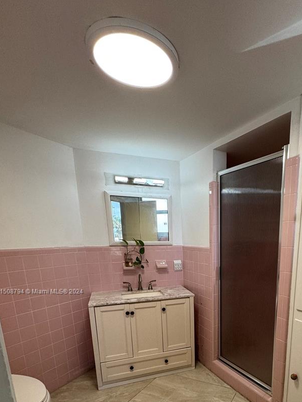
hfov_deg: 60.8
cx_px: 217
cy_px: 292
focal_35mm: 21
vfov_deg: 74.4
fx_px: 244
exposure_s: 1/120
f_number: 2.2
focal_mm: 2.22
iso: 125
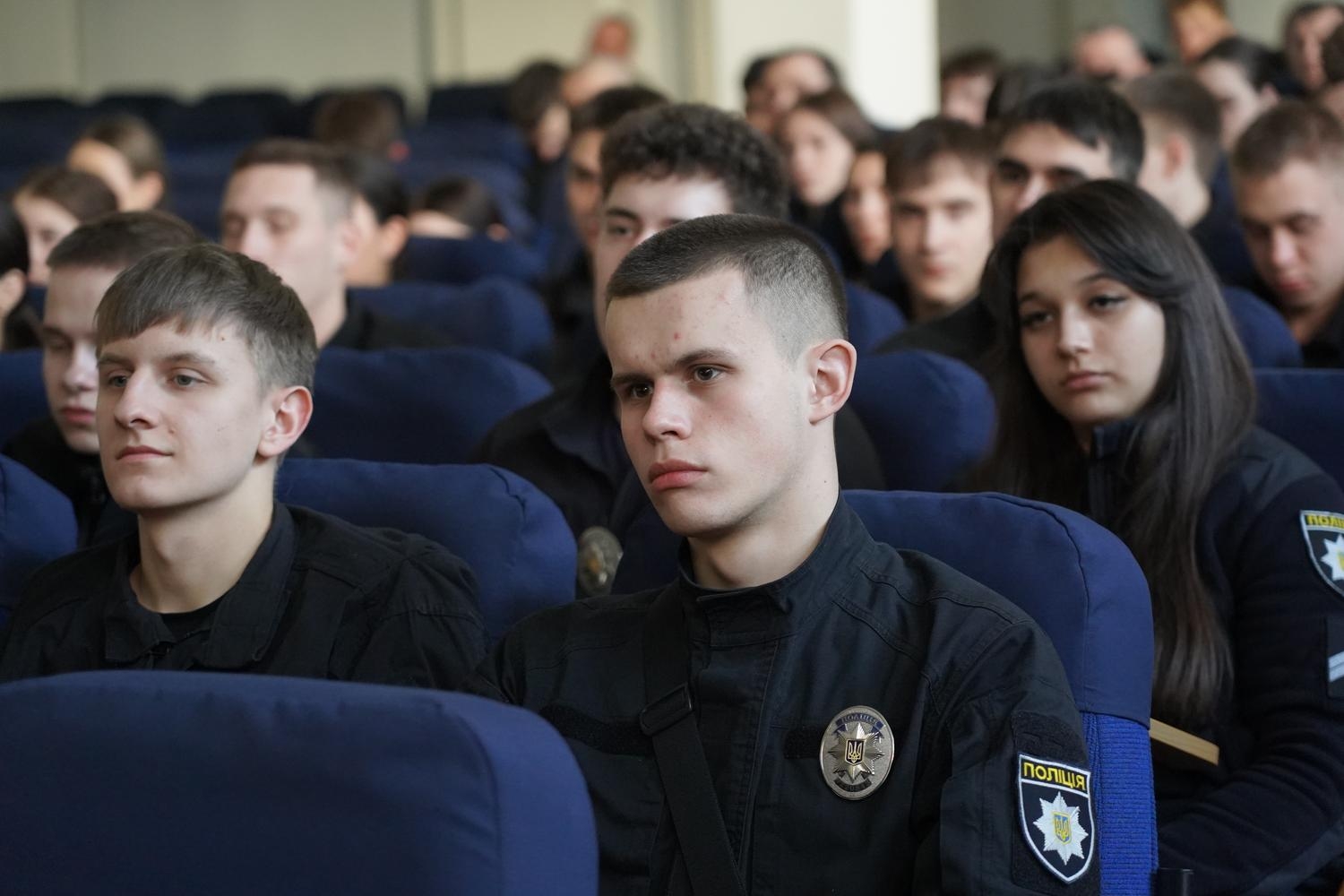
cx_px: 672
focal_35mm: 105
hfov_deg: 19.5
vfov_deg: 13.0
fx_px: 3920
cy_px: 448
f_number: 4
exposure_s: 1/160
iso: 6400
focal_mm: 105
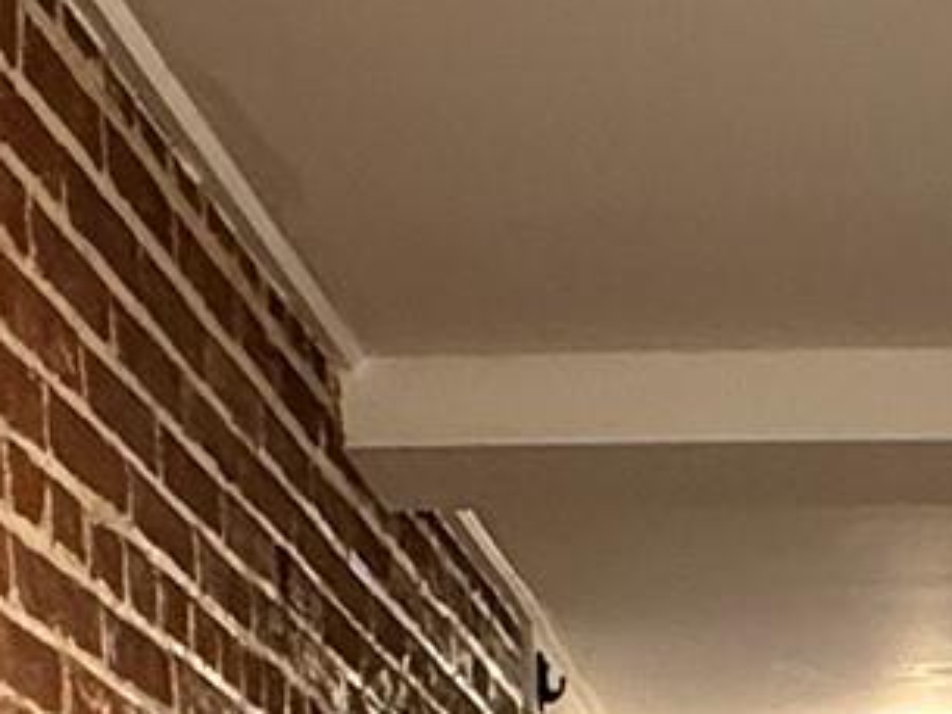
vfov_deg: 12.7
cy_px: 1643
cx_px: 921
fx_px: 2586
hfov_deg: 20.3
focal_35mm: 94
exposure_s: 1/60
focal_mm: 2.22
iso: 500
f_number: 2.2
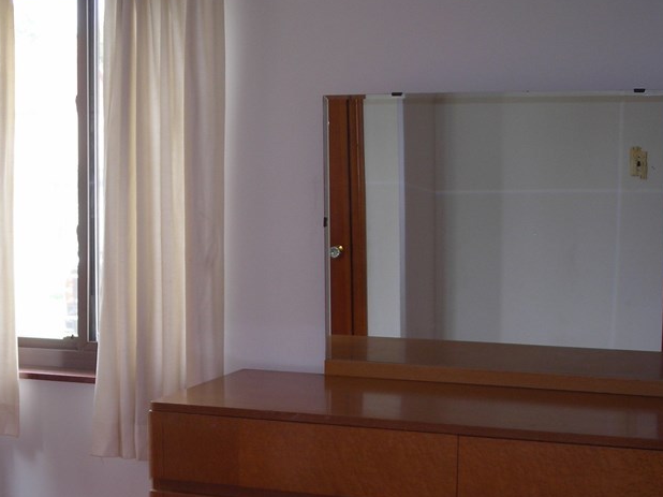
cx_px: 247
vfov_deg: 23.0
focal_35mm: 63
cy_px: 381
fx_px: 1206
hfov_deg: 30.6
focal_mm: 6.3
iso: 50
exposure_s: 1/30
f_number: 3.2
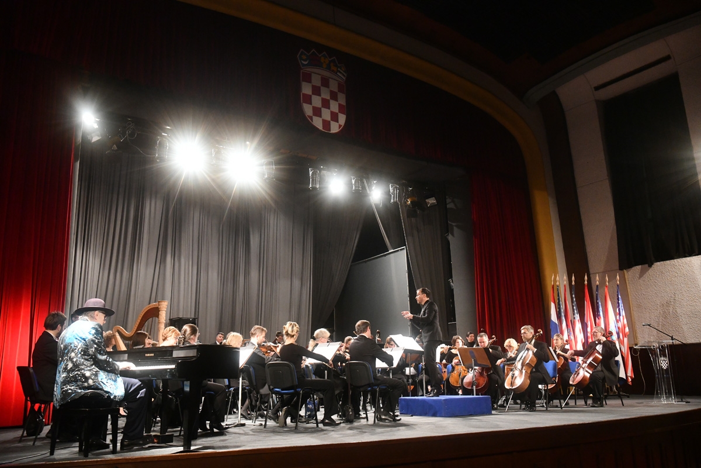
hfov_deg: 55.8
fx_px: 662
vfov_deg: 38.9
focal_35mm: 34
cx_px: 350
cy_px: 234
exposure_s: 1/320
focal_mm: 34
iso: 5000
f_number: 5
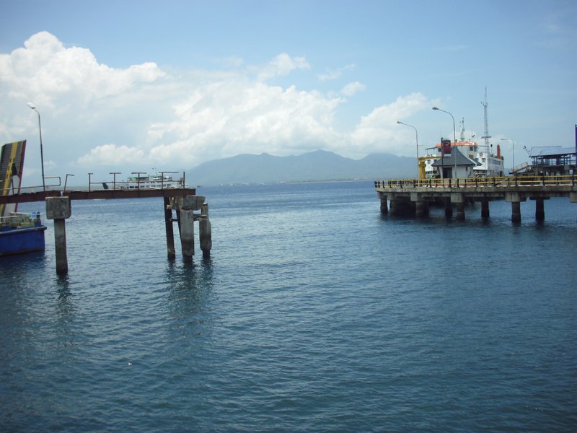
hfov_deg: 49.0
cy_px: 216
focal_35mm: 38
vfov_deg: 37.7
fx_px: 633
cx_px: 288
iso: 100
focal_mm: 6.2
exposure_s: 1/320
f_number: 8
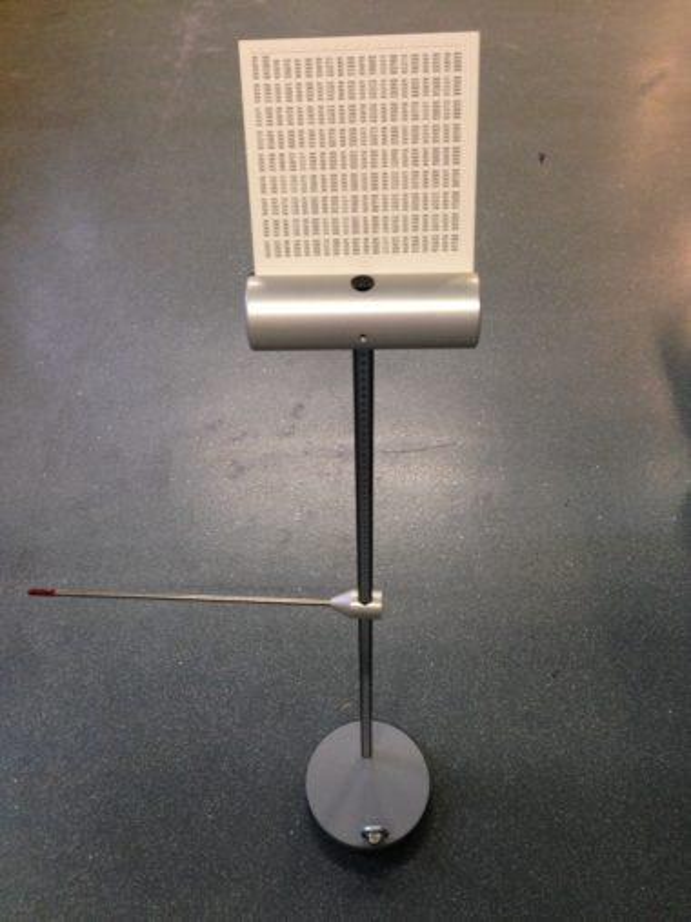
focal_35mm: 33
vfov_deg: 55.4
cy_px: 461
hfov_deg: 42.9
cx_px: 346
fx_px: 879
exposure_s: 1/20
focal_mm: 4.12
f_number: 2.4
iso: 160
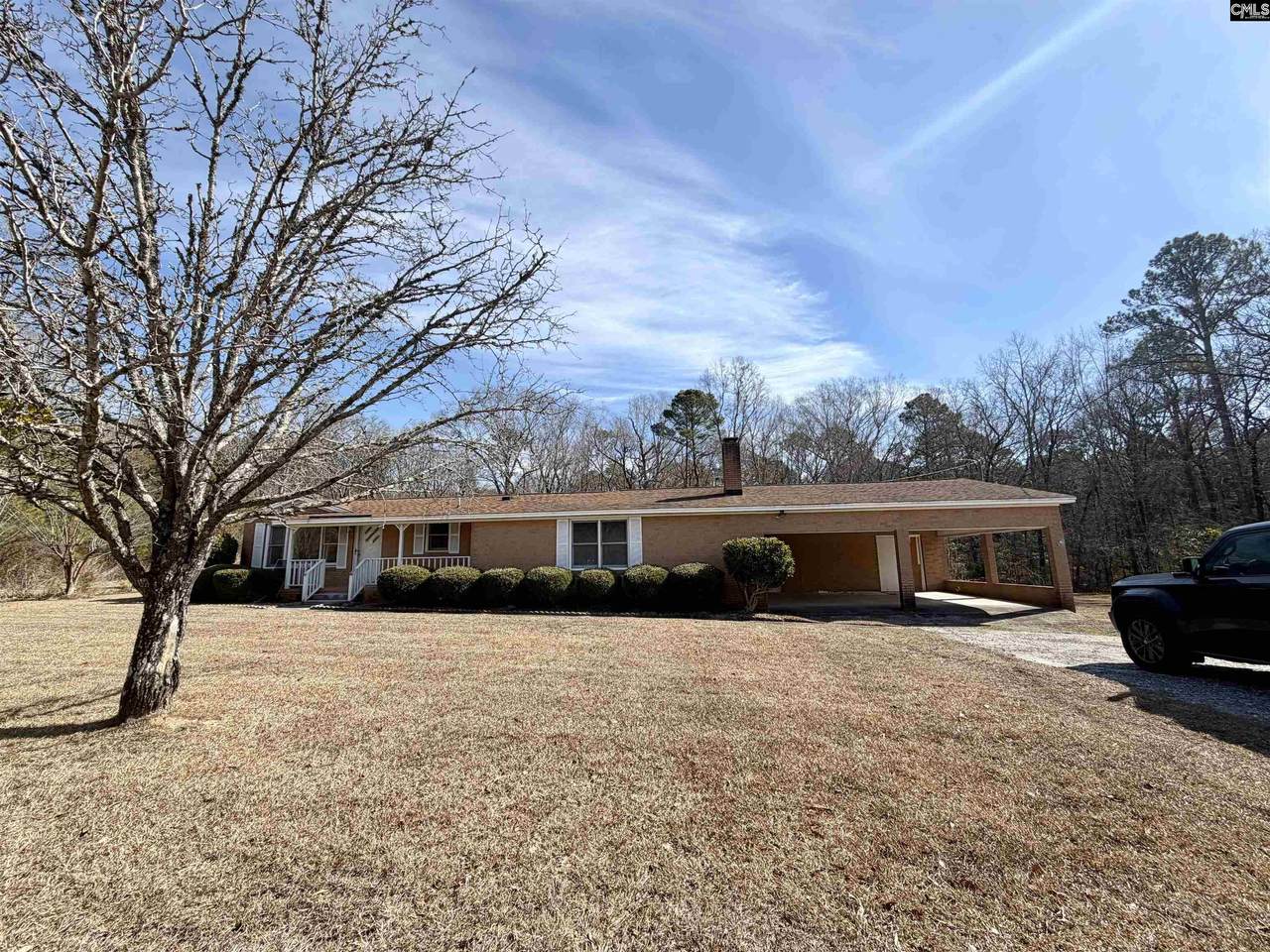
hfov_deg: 102.1
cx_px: 635
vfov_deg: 85.7
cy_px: 476
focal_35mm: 14
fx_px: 514
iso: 20
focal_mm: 2.22
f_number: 2.2
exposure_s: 1/809
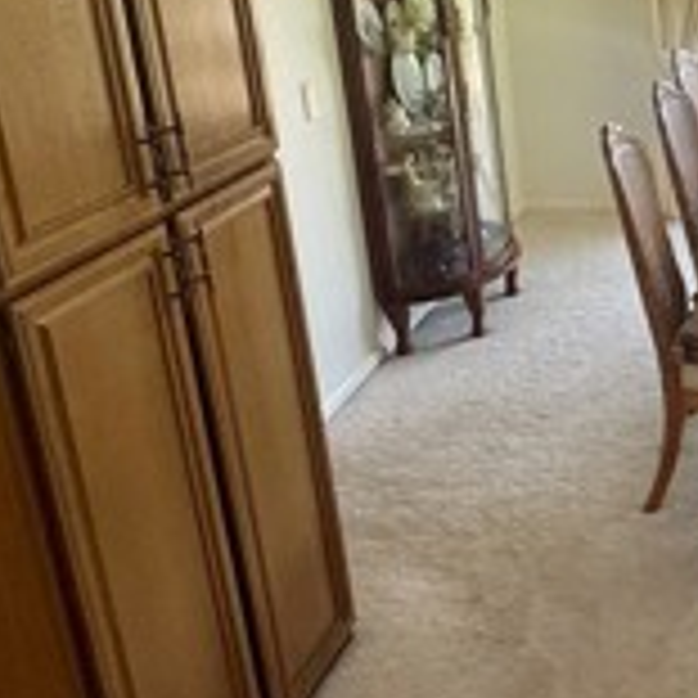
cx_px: 910
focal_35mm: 51
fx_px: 1163
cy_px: 221
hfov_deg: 27.7
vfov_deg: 33.0
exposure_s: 1/99
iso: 50
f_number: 2.2
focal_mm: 2.22
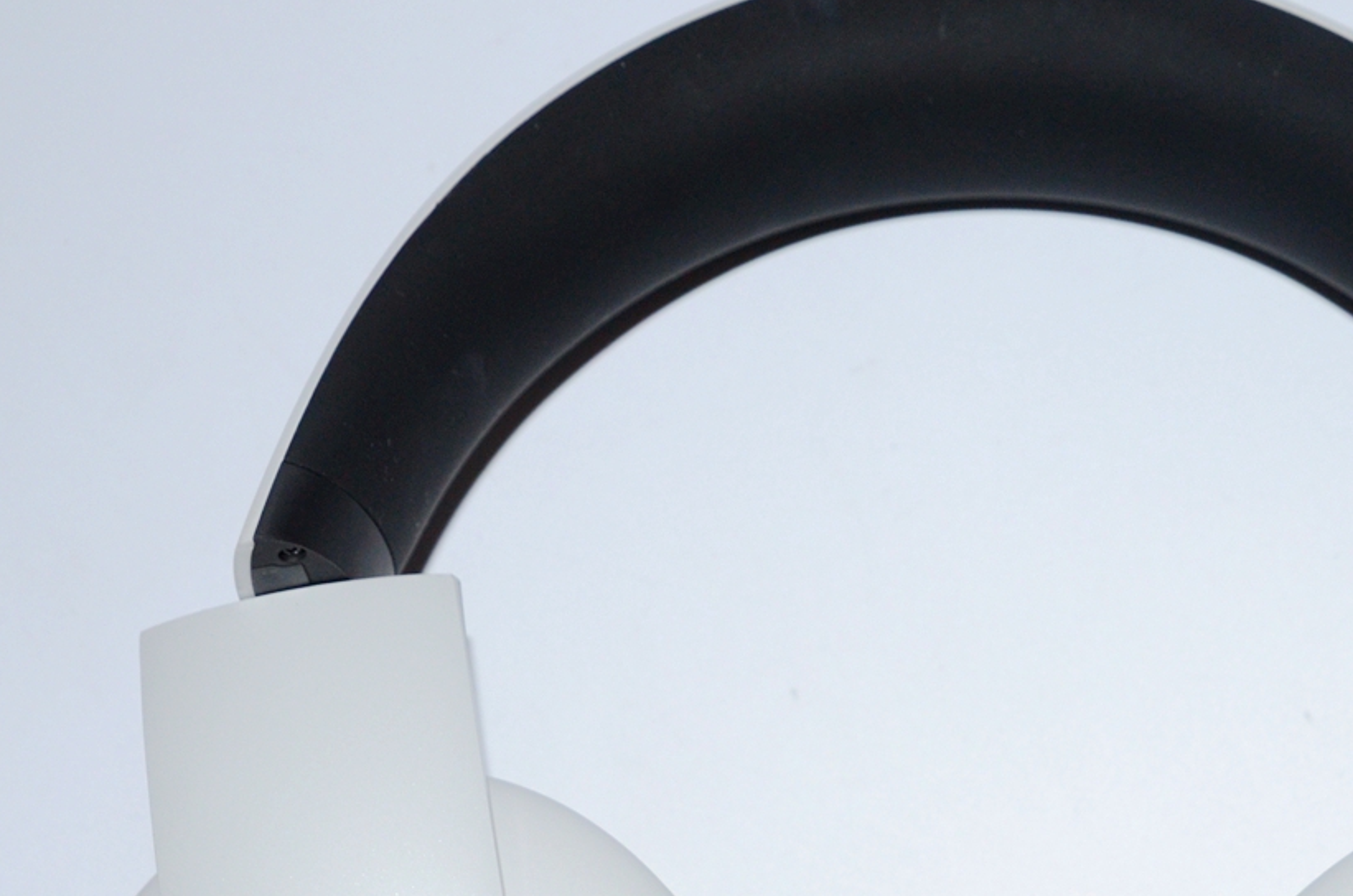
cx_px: 1020
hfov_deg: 26.3
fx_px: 2851
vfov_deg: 17.7
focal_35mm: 76
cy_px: 751
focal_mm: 26
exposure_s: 1/60
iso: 640
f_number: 4.5
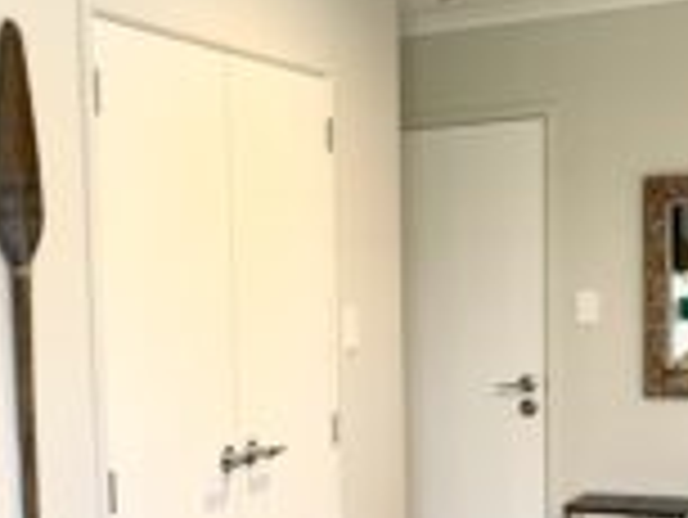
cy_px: 432
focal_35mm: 68
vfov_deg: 21.3
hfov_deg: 28.0
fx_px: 1353
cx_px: 144
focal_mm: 4.25
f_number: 1.8
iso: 100
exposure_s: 1/50
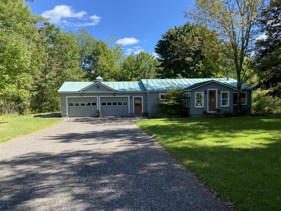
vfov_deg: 53.1
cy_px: 106
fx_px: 211
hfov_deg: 67.3
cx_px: 140
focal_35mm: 26
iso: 32
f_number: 1.8
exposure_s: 1/919
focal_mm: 4.25
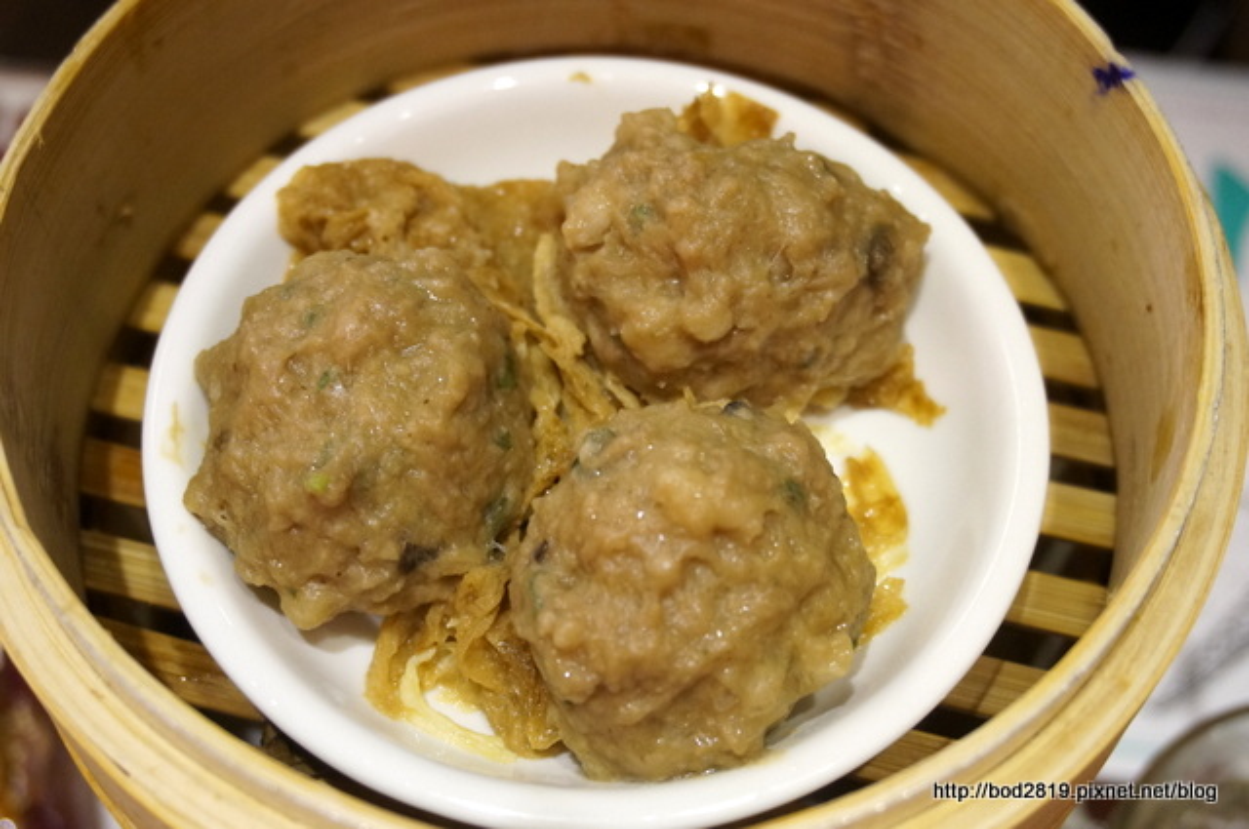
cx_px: 624
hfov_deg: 41.2
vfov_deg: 28.0
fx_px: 1663
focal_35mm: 48
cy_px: 414
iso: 1600
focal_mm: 32
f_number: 5
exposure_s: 1/60
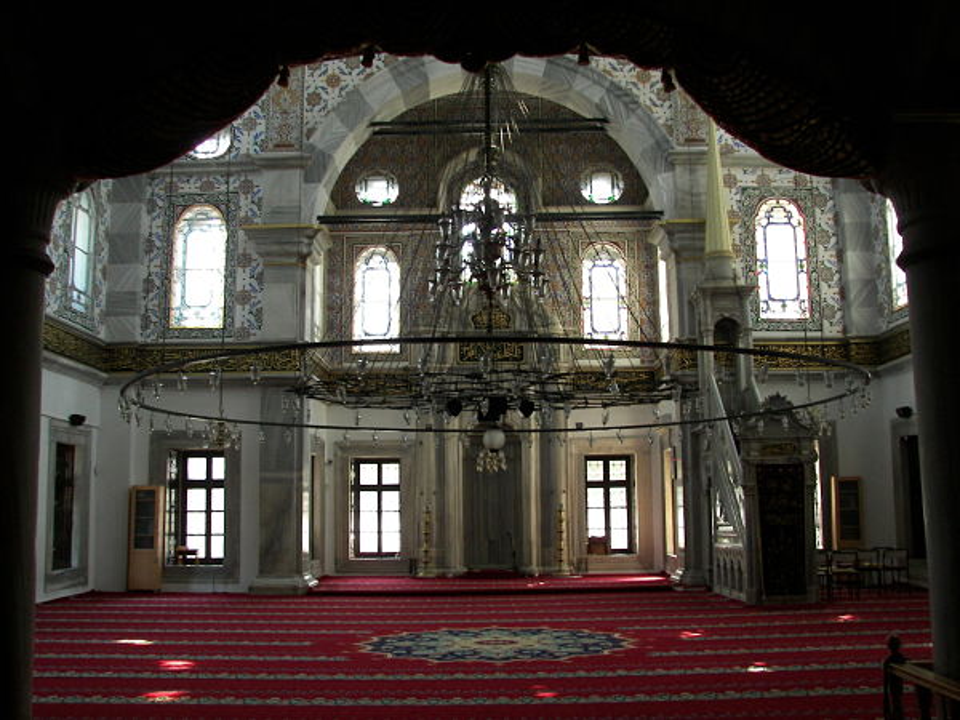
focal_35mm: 36
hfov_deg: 51.4
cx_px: 480
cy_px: 360
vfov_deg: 39.7
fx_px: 998
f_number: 2.8
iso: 100
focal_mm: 6
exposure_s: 1/30
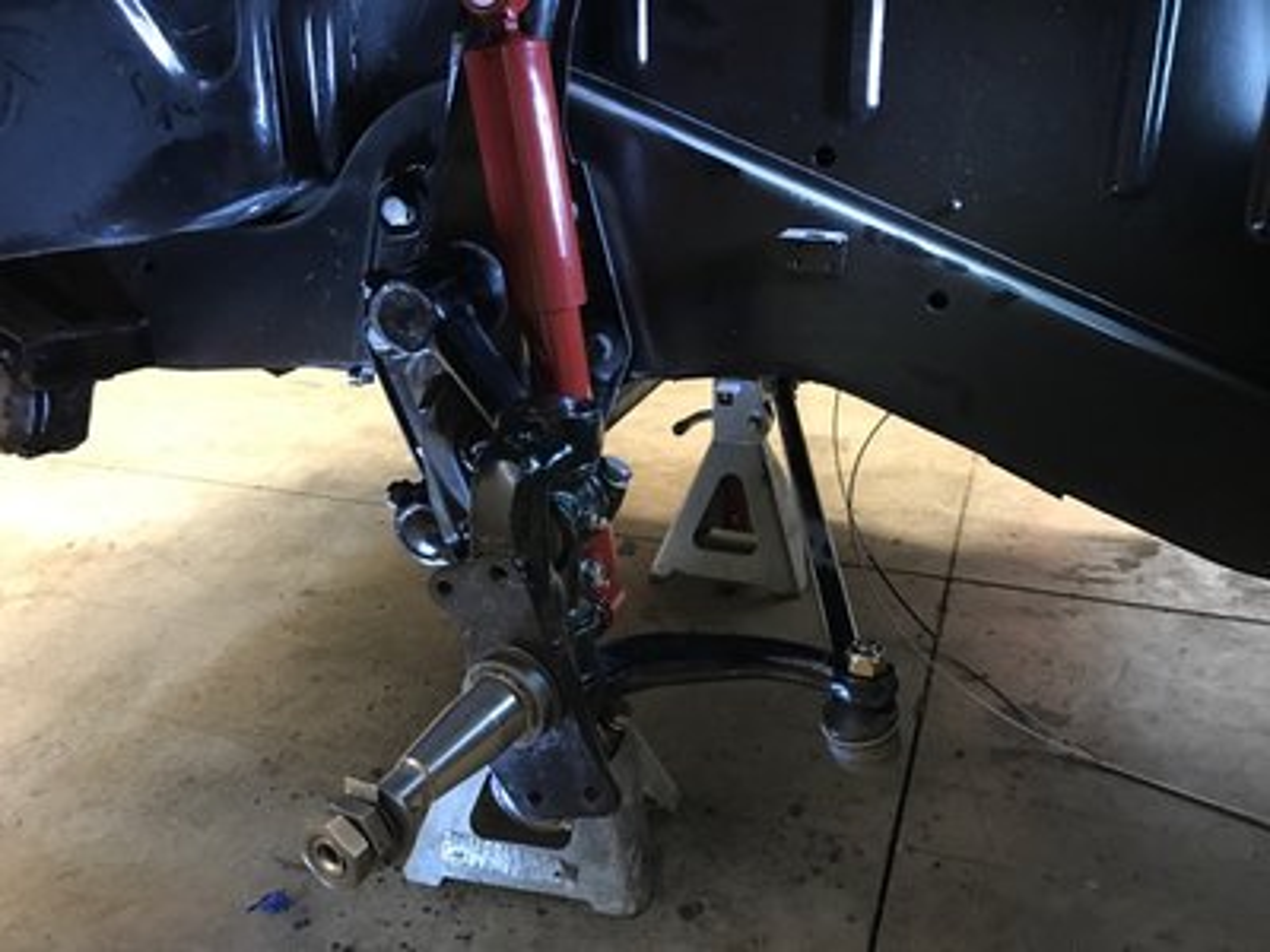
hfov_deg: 63.4
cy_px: 476
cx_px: 635
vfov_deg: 49.7
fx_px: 1027
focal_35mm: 28
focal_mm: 3.99
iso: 100
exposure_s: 1/7
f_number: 1.8
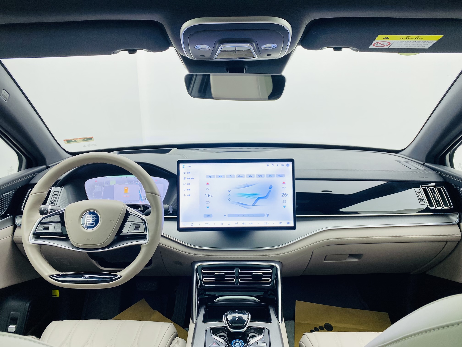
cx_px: 231
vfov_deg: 53.1
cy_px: 174
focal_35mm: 26
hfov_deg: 67.3
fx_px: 347
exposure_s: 1/50
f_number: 1.8
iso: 80
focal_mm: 4.25
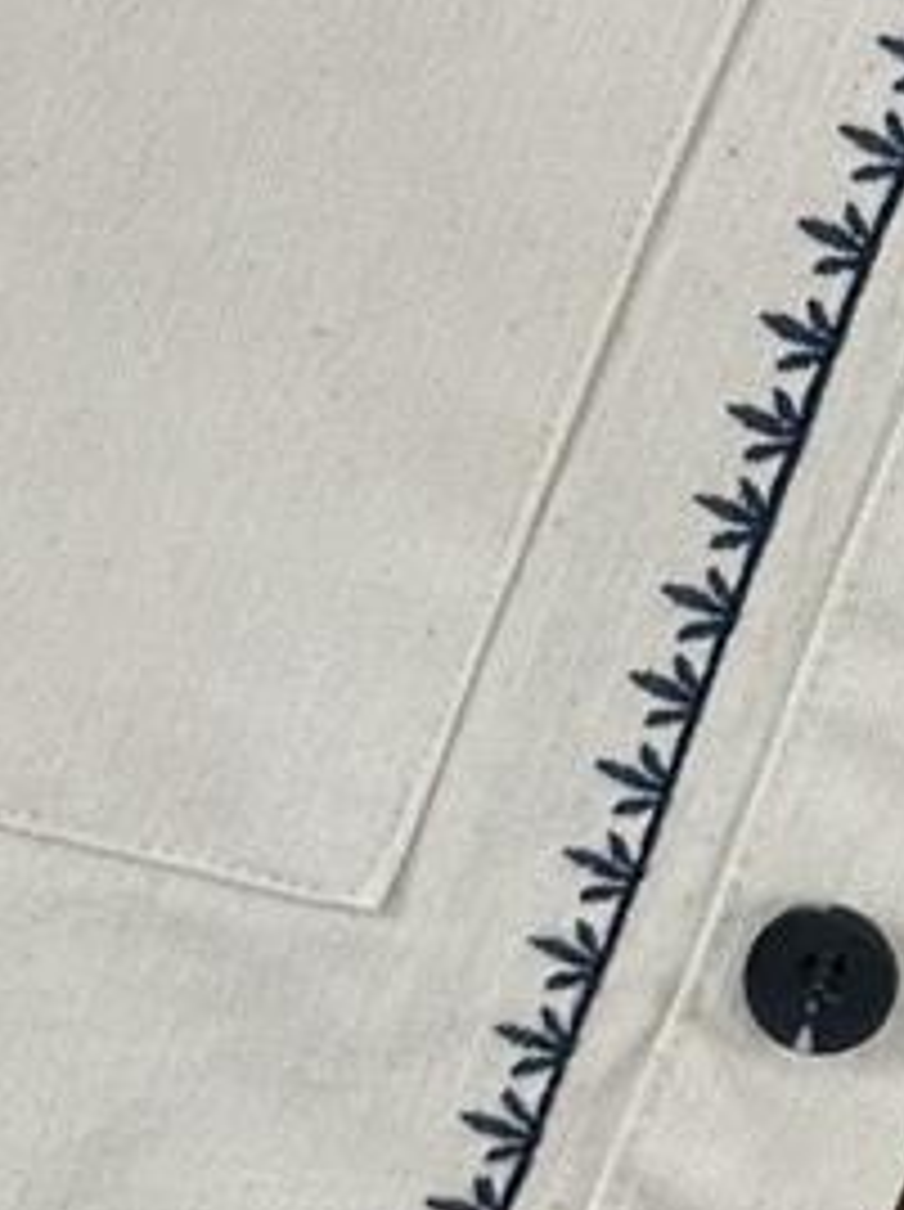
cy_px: 342
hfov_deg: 5.2
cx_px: 1183
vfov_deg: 6.9
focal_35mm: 286
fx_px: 9982
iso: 80
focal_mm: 6.86
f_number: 1.78
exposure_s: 1/419
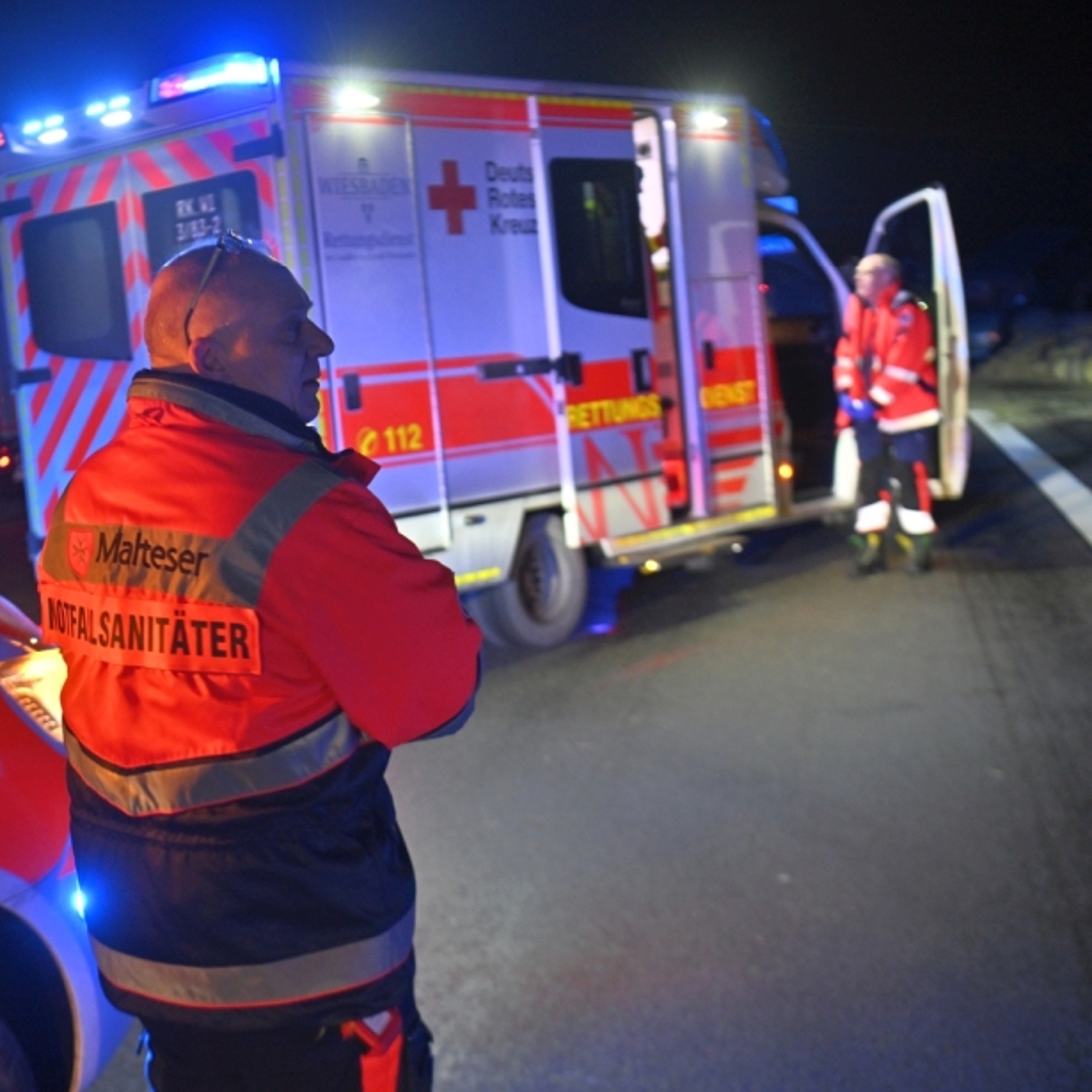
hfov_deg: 32.5
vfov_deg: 32.8
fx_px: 1856
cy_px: 541
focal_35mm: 52
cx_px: 350
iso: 1000
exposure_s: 1/100
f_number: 4.5
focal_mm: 40
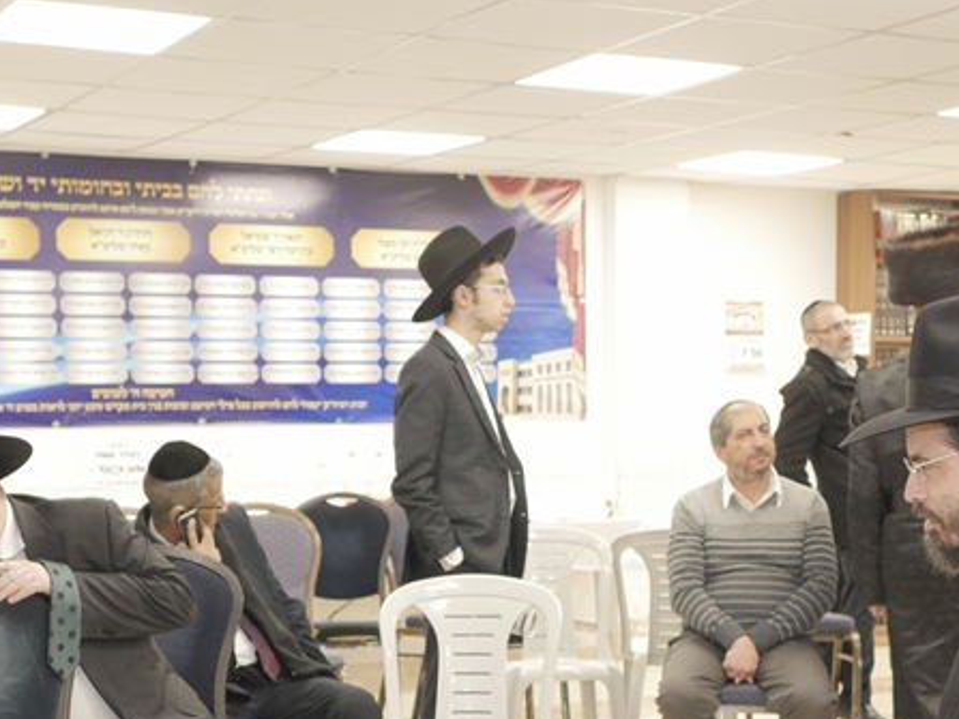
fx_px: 1828
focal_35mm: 66
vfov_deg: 21.8
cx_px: 491
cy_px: 632
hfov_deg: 29.4
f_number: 2.2
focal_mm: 16
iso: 1000
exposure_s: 1/160
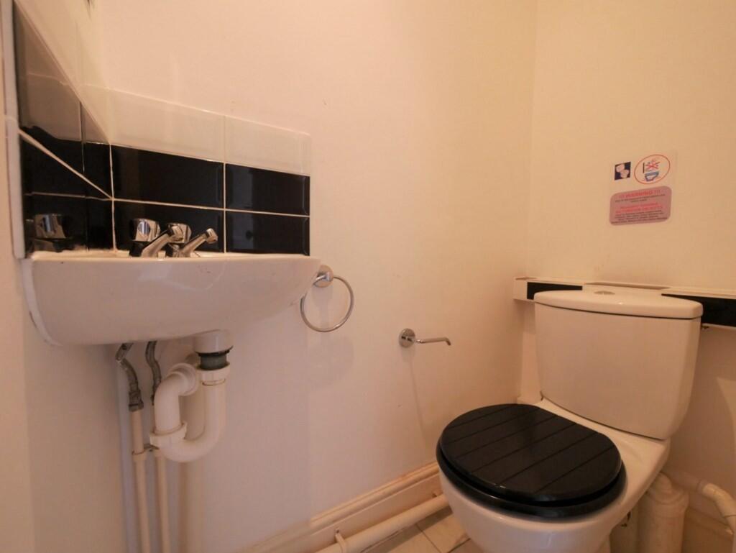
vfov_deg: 85.7
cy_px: 276
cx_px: 368
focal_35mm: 14
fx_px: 298
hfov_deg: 102.0
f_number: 4
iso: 2000
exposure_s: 1/60
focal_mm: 7
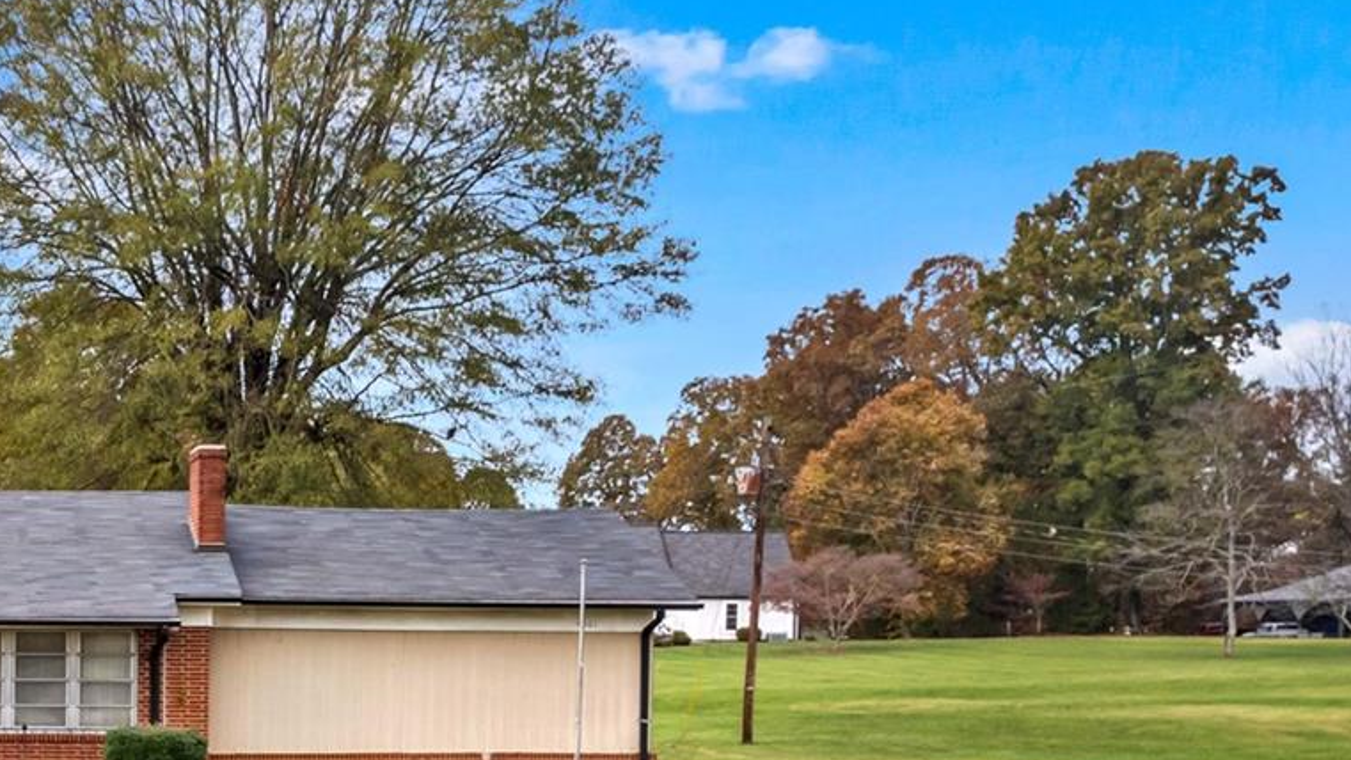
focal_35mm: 62
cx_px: -234
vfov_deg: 19.3
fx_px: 2221
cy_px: 535
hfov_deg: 29.5
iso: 100
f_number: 2.8
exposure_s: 1/400
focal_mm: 8.38
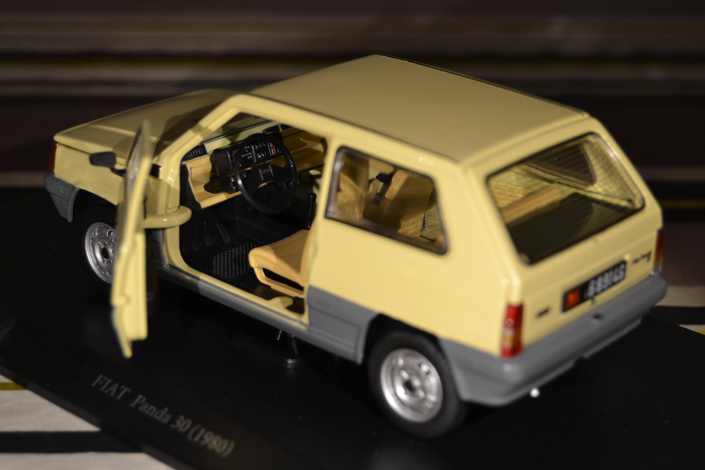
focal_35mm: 82
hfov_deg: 24.6
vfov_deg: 16.6
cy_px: 235
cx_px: 352
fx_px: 1615
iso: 400
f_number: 5.6
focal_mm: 55
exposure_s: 1/80
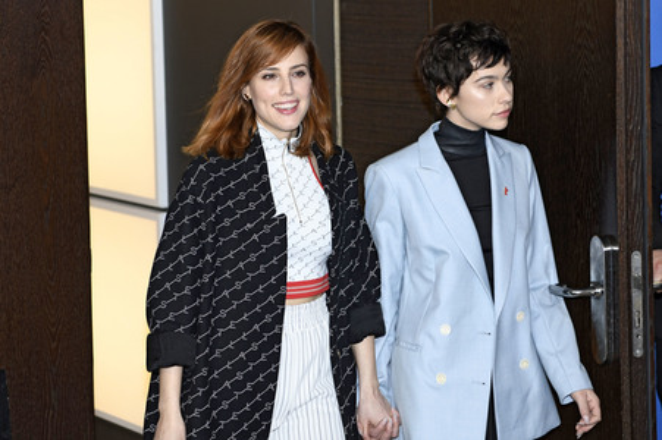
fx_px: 1286
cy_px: 220
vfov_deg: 19.4
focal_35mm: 70
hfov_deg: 28.9
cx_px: 331
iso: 800
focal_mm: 70
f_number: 3.5
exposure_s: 1/250
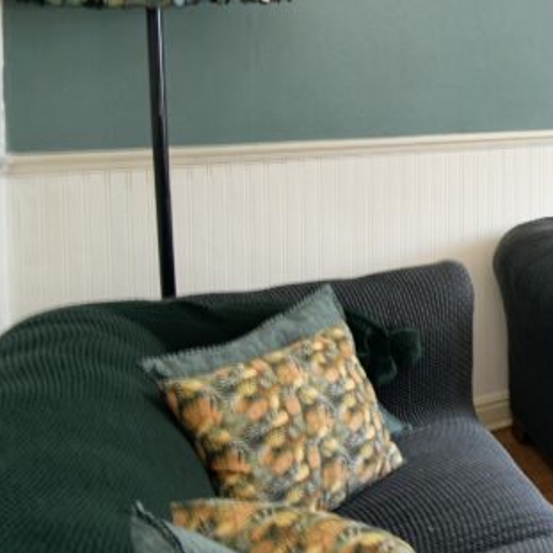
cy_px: 80
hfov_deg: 25.4
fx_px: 759
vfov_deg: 37.9
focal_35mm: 42
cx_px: 898
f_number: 4.5
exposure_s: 1/3.33
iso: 100
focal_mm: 10
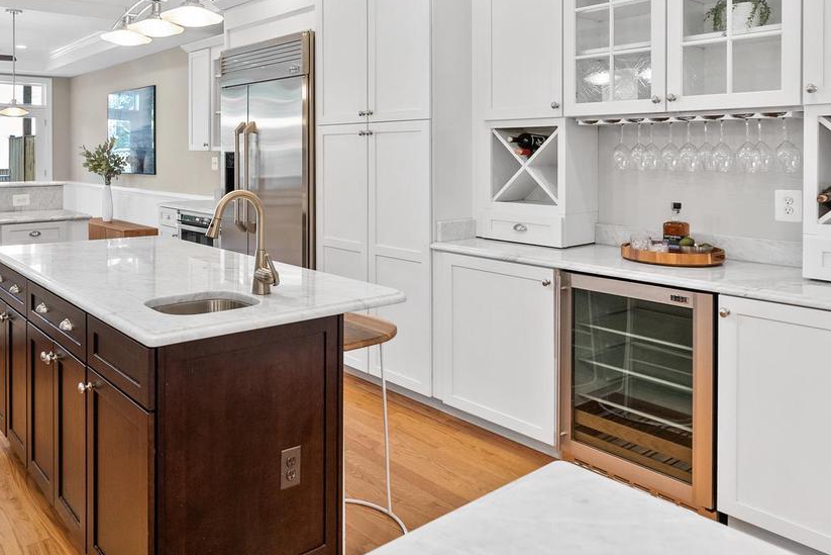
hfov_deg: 64.0
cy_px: 167
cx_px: 284
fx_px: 646
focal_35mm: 28
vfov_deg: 45.4
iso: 800
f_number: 5.6
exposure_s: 1/25
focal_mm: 16
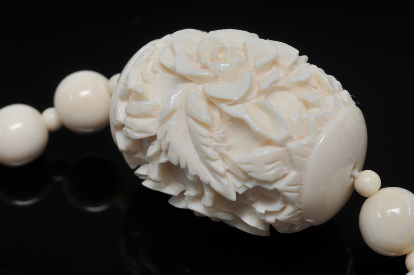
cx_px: 207
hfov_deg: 22.6
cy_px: 138
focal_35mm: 90
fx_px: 1034
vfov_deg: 15.1
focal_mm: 60
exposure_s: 1/250
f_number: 18
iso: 200
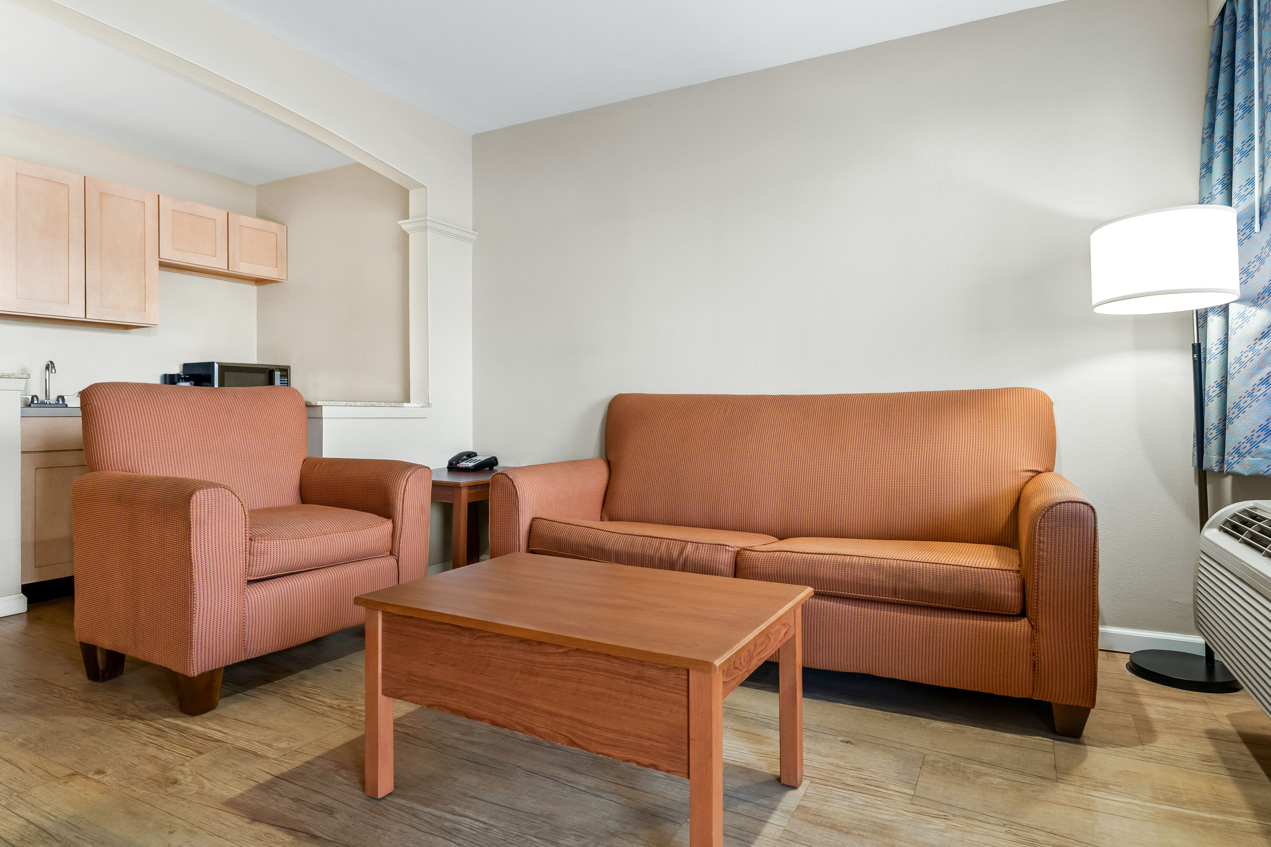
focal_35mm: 17
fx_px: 600
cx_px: 636
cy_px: 424
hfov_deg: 93.3
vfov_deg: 70.4
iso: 100
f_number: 5.6
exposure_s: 1/2
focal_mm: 17
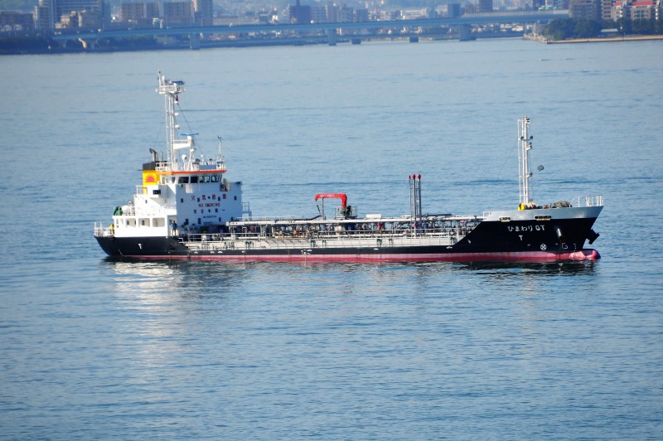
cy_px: 220
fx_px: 5796
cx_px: 332
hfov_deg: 6.5
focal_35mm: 315
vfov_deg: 4.4
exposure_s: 1/800
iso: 200
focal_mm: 210
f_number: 7.1
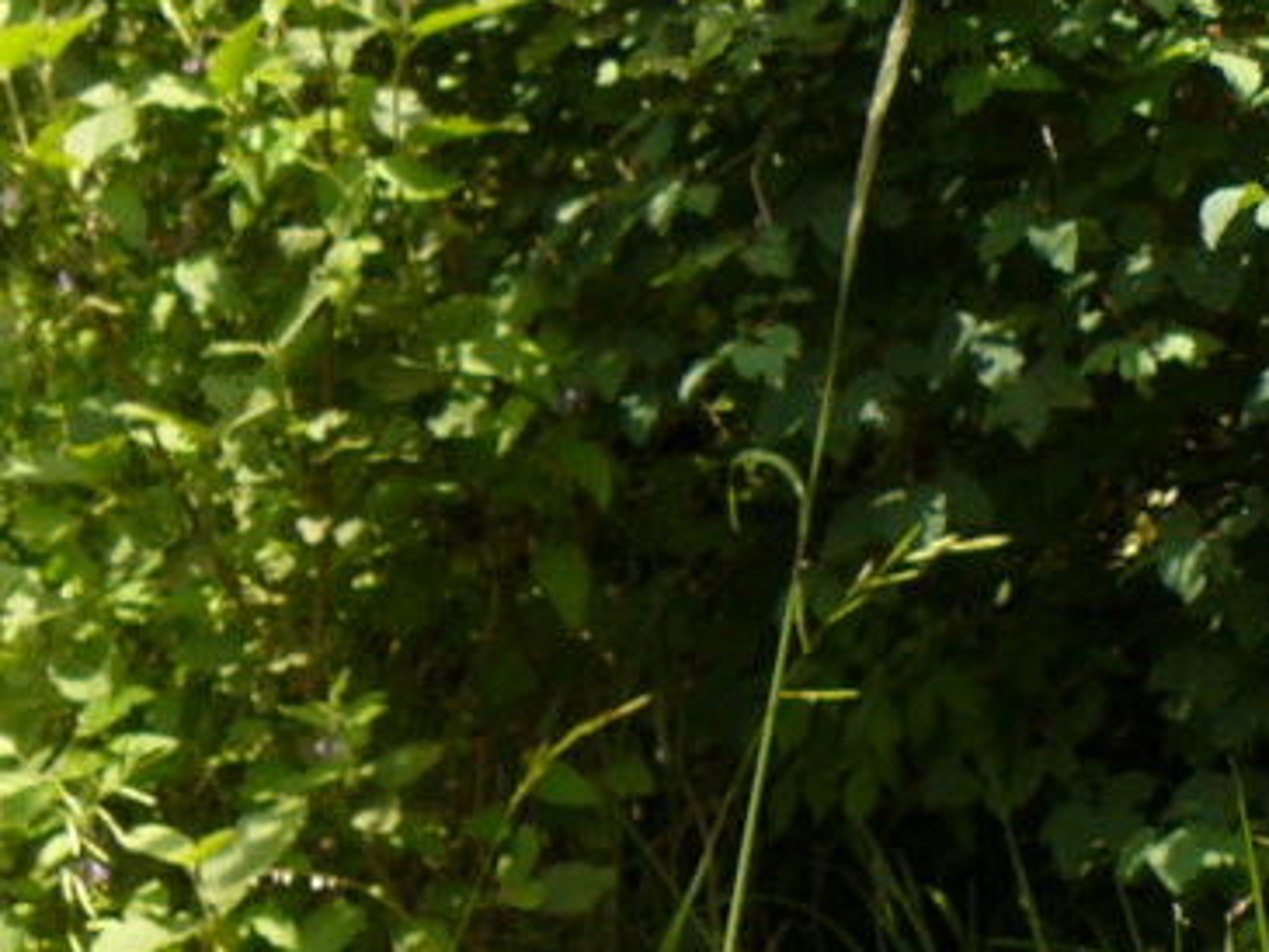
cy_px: 1140
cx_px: -445
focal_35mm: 142
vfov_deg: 10.3
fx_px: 5207
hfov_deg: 13.3
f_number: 4.5
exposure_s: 1/200
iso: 100
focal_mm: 6
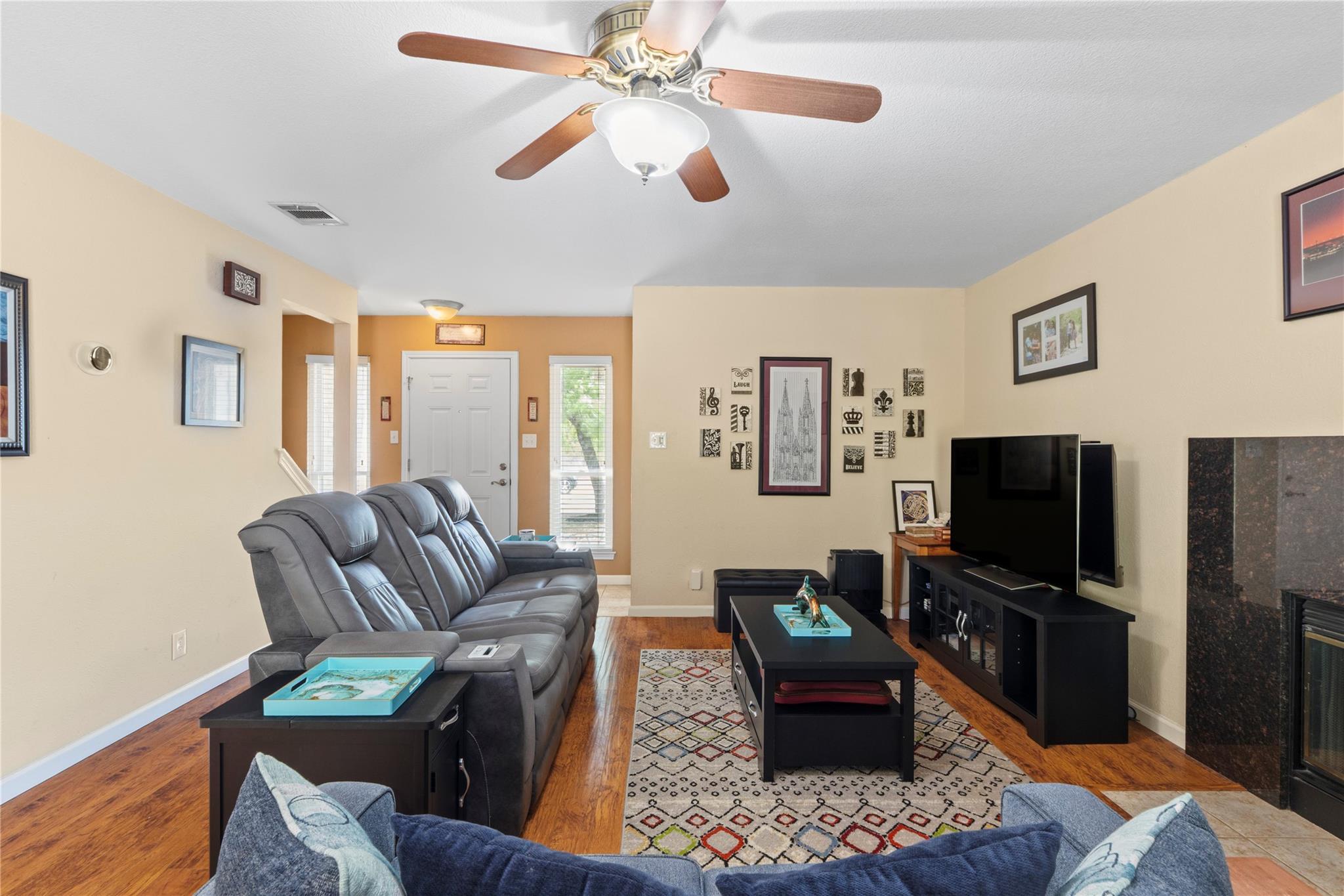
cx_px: 672
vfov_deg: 69.6
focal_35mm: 17
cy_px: 448
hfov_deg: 92.4
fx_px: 644
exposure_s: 5
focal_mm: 11.5
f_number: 11
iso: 250
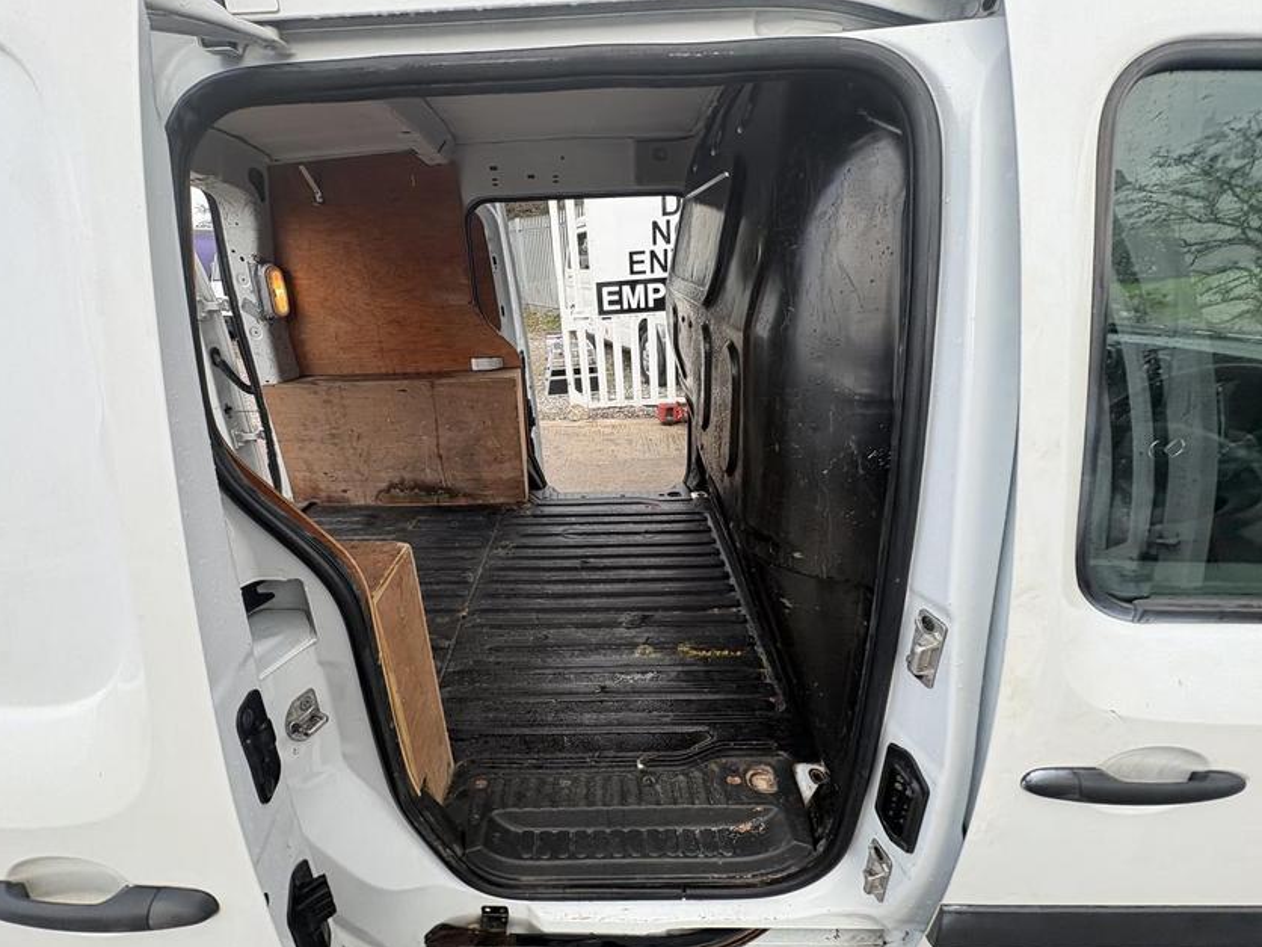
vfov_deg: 81.7
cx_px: 589
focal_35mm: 15
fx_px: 547
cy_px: 470
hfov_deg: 98.0
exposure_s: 1/99
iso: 80
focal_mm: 2.22
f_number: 2.2
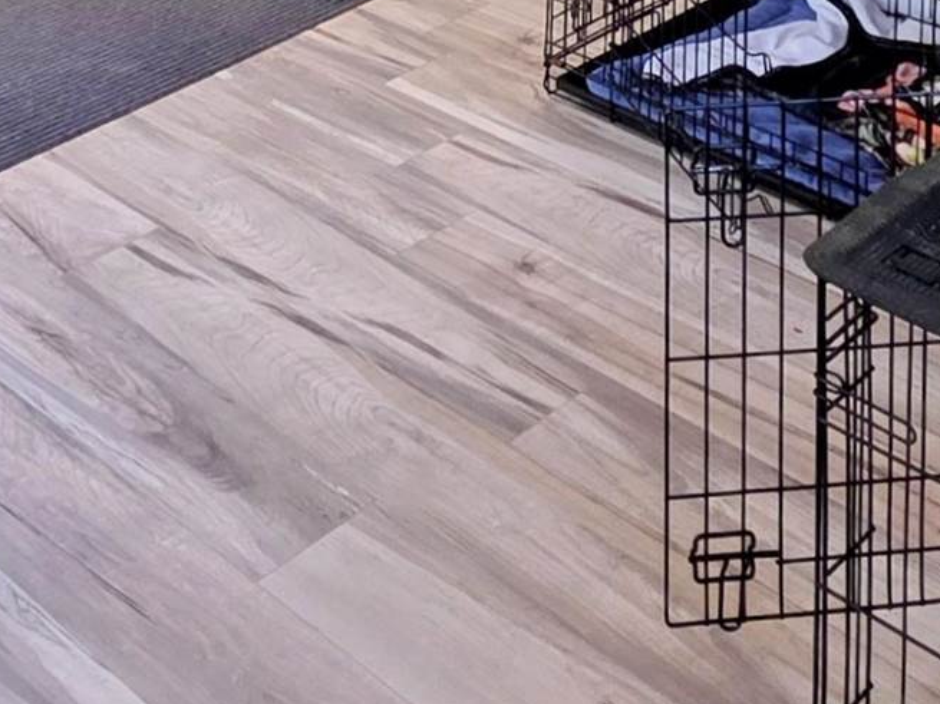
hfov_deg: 30.5
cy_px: -619
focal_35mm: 61
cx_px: 123
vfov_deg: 18.1
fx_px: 1656
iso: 100
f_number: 1.9
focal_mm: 2.2
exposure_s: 1/120
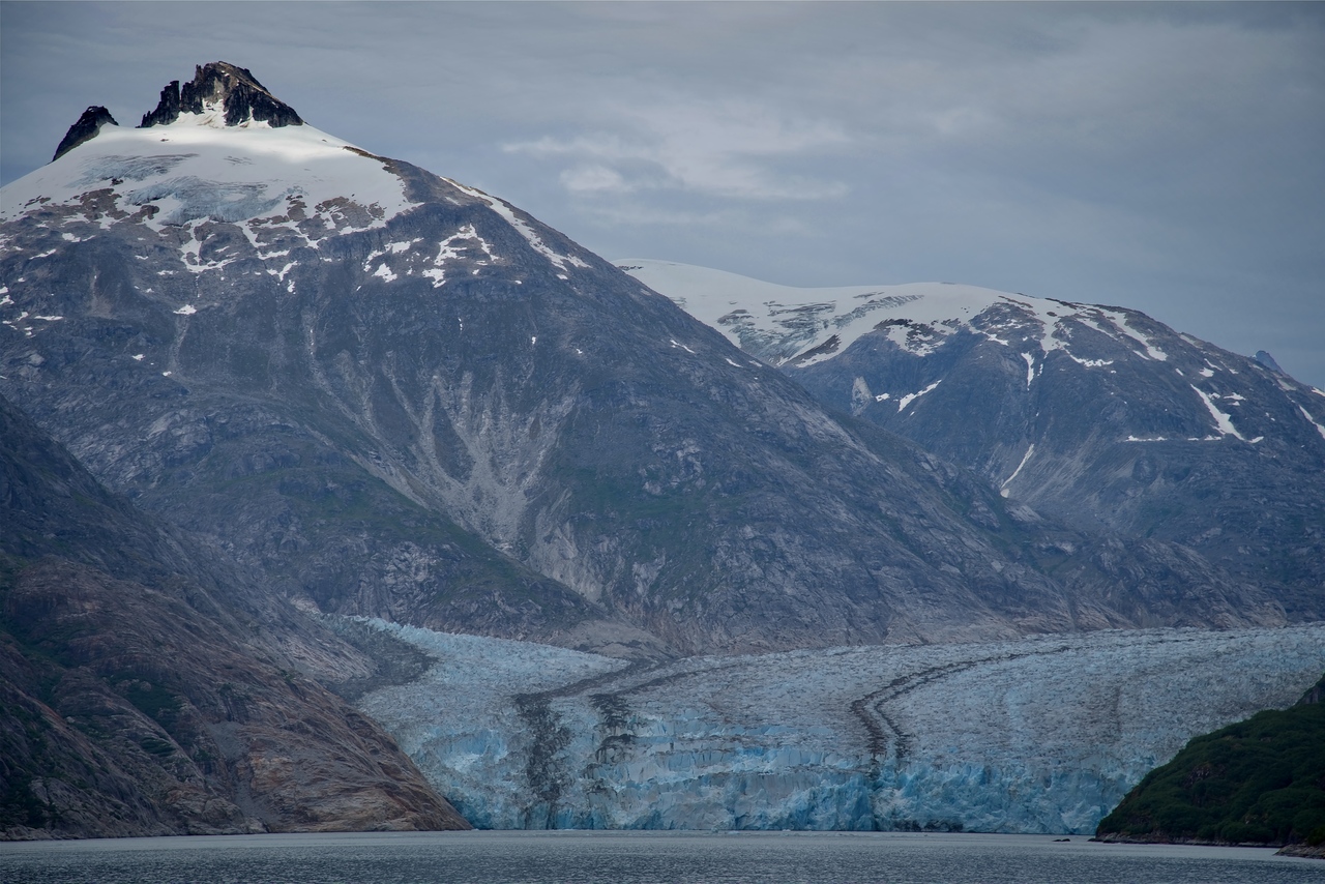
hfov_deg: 17.1
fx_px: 4417
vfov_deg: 11.4
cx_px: 662
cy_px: 442
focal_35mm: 120
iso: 100
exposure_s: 1/250
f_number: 7.1
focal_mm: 120
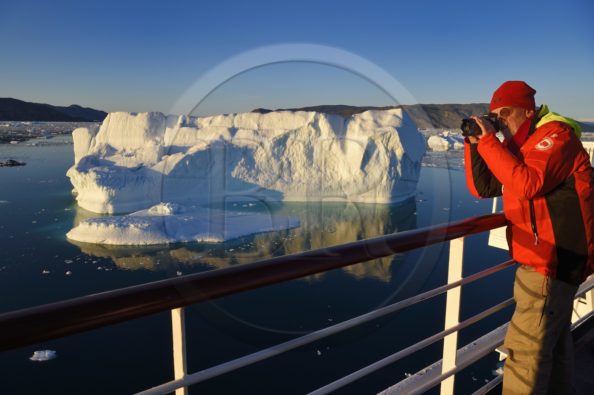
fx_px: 396
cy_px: 198
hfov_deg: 73.8
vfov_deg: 53.1
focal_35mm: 24
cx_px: 297
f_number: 10
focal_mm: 24
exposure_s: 1/250
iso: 200
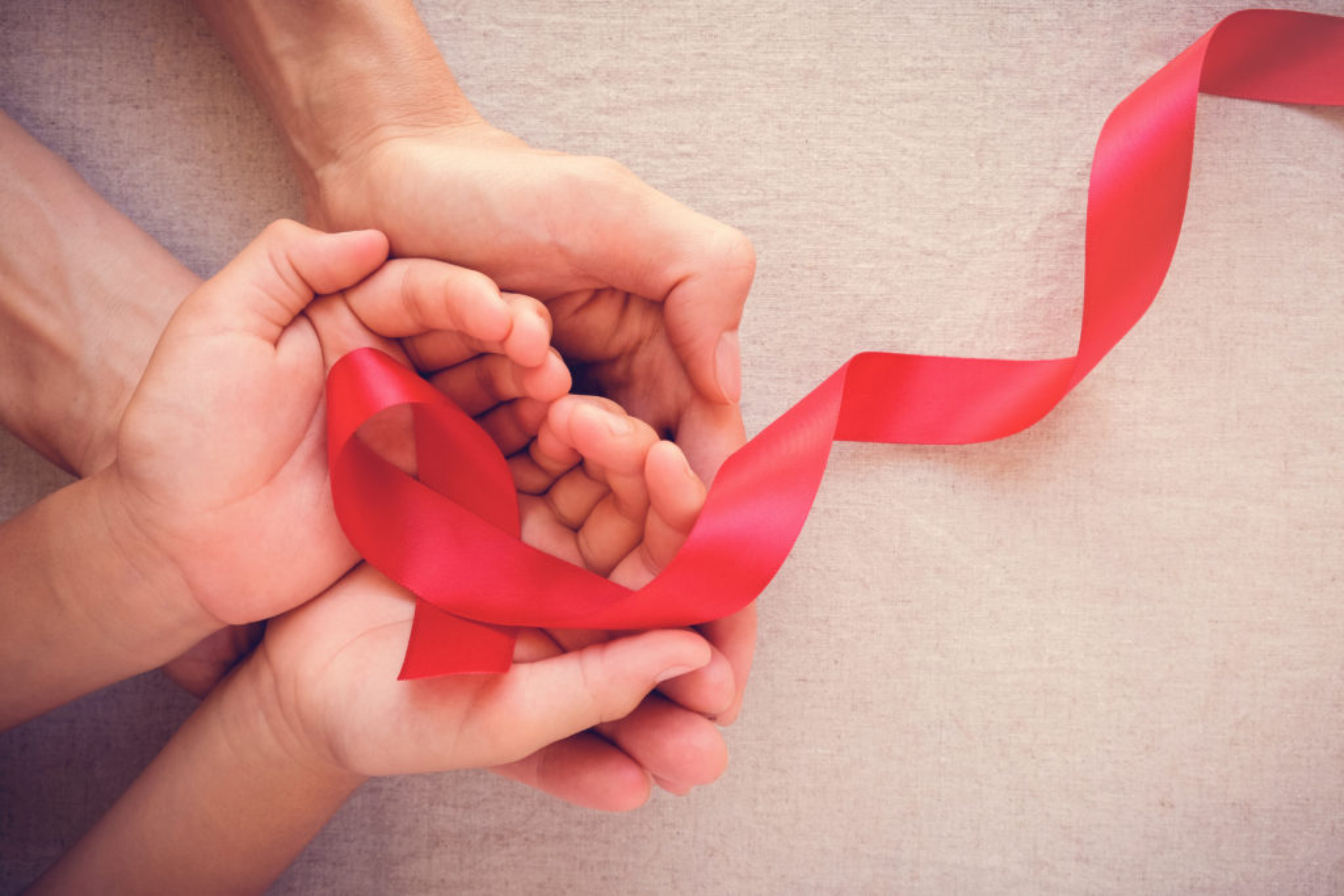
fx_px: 1419
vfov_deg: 35.1
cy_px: 448
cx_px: 672
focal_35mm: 38
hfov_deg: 50.7
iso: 640
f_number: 8
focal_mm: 25.4
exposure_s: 1/18
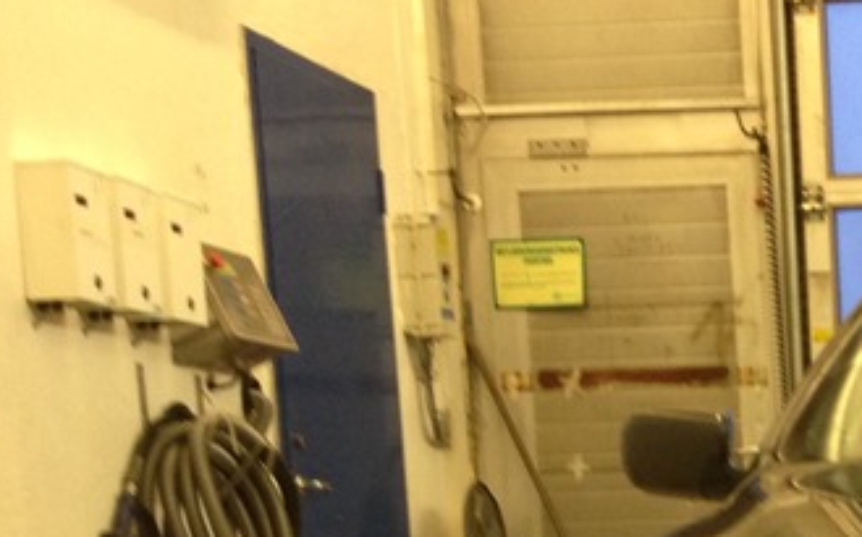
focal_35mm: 109
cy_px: 870
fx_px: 2558
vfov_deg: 11.4
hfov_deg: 18.0
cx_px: 1095
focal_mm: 4.13
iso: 125
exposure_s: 1/20
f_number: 2.4
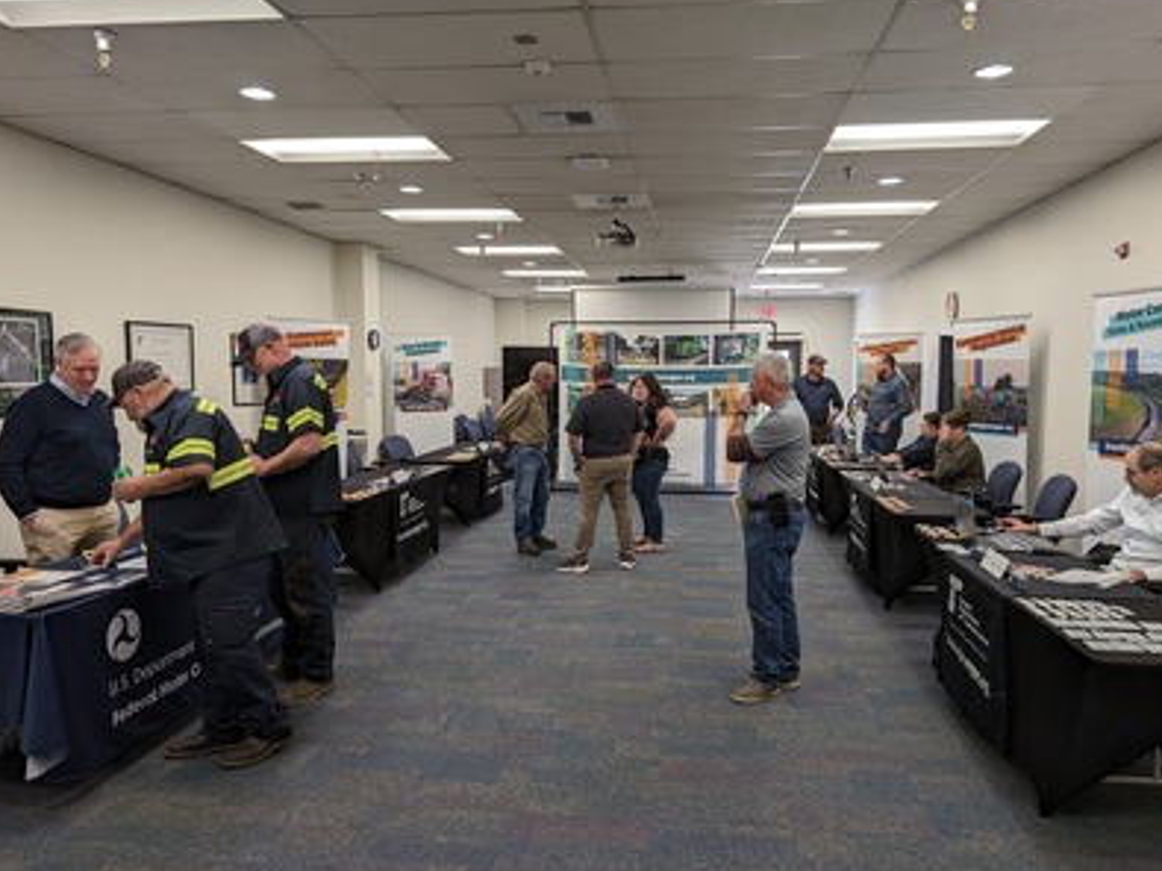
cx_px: 581
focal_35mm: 25
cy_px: 436
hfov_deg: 69.4
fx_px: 839
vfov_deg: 54.9
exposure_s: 1/68
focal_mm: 6.9
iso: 165
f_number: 1.68
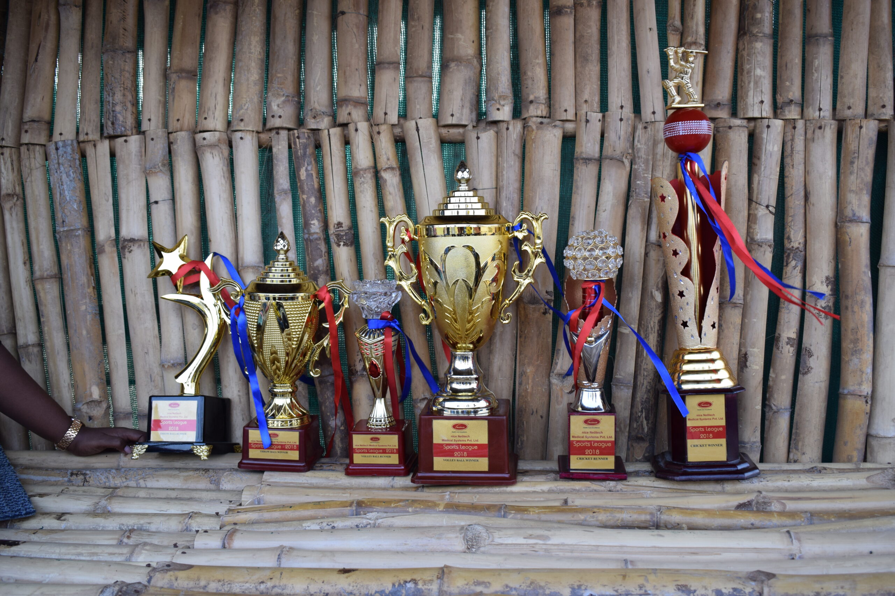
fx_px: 895
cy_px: 298
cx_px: 448
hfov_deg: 53.1
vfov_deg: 36.9
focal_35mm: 36
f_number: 5.6
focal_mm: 24
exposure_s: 1/125
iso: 400
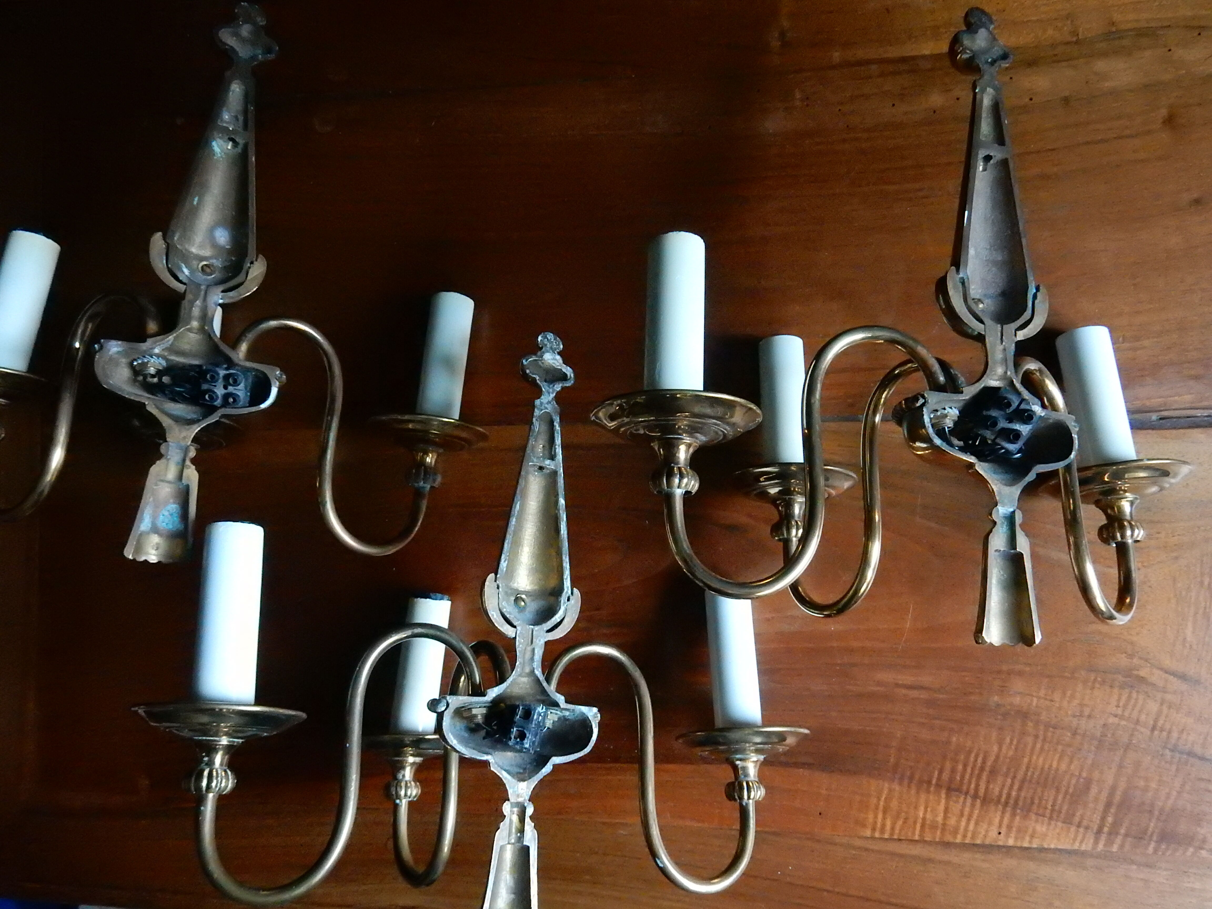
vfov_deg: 54.9
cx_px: 606
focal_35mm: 25
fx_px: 875
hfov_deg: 69.4
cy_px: 454
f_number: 3.7
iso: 1600
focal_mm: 4.5
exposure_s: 1/50
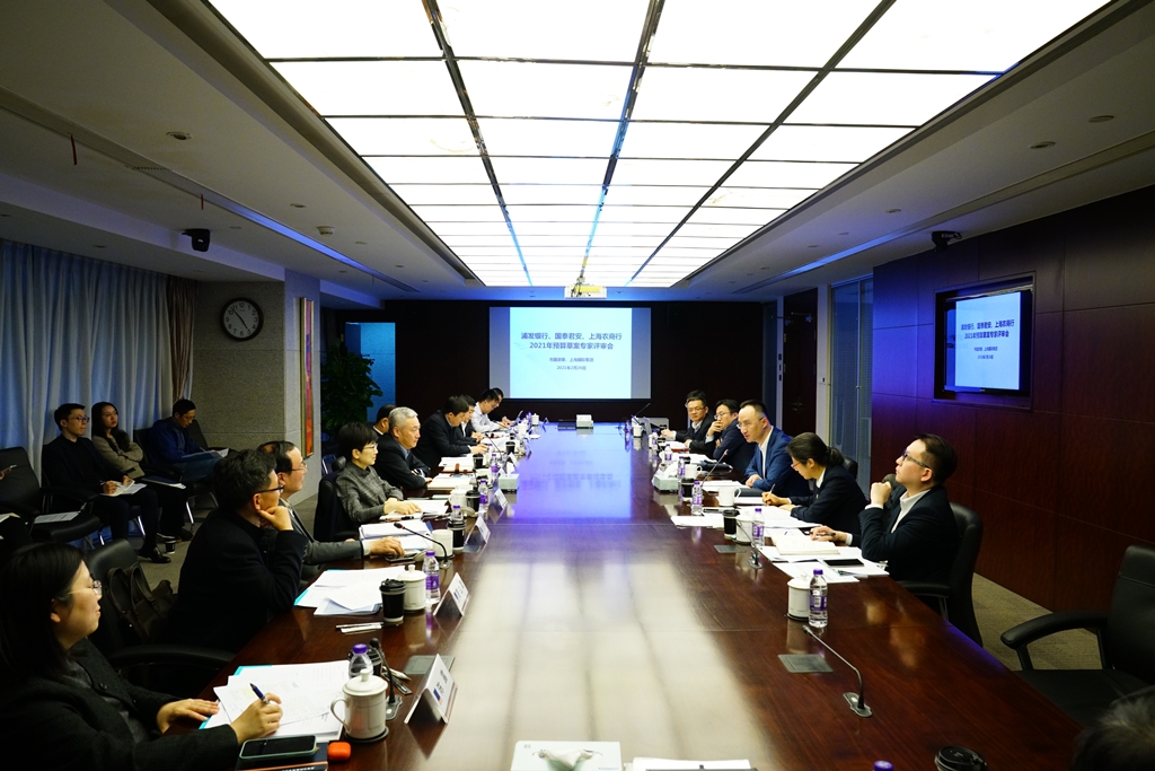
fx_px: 770
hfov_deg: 73.7
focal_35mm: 24
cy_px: 386
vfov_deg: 53.1
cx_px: 578
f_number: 6.3
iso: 4000
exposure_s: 1/100
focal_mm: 24
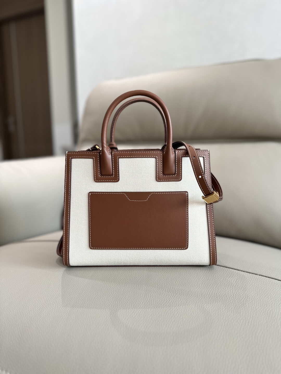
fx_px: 260
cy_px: 187
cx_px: 140
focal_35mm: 24
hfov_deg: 56.8
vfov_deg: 71.6
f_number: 1.78
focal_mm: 6.86
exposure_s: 1/121
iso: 80
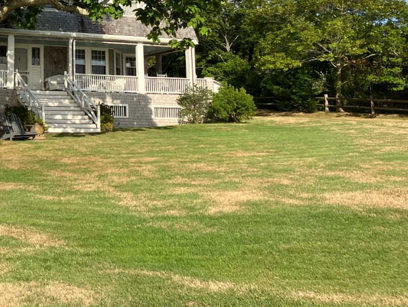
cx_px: 23
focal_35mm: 57
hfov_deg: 31.8
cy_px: 27
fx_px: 672
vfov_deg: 24.9
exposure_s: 1/1389
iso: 32
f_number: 1.8
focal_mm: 3.99
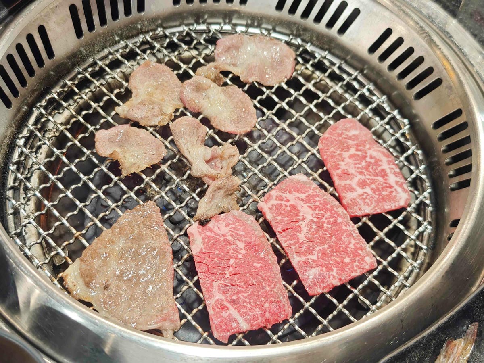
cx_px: 242
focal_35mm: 51
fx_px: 713
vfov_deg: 28.6
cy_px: 182
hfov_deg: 37.5
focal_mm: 8.72
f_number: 1.63
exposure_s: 1/60
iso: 261
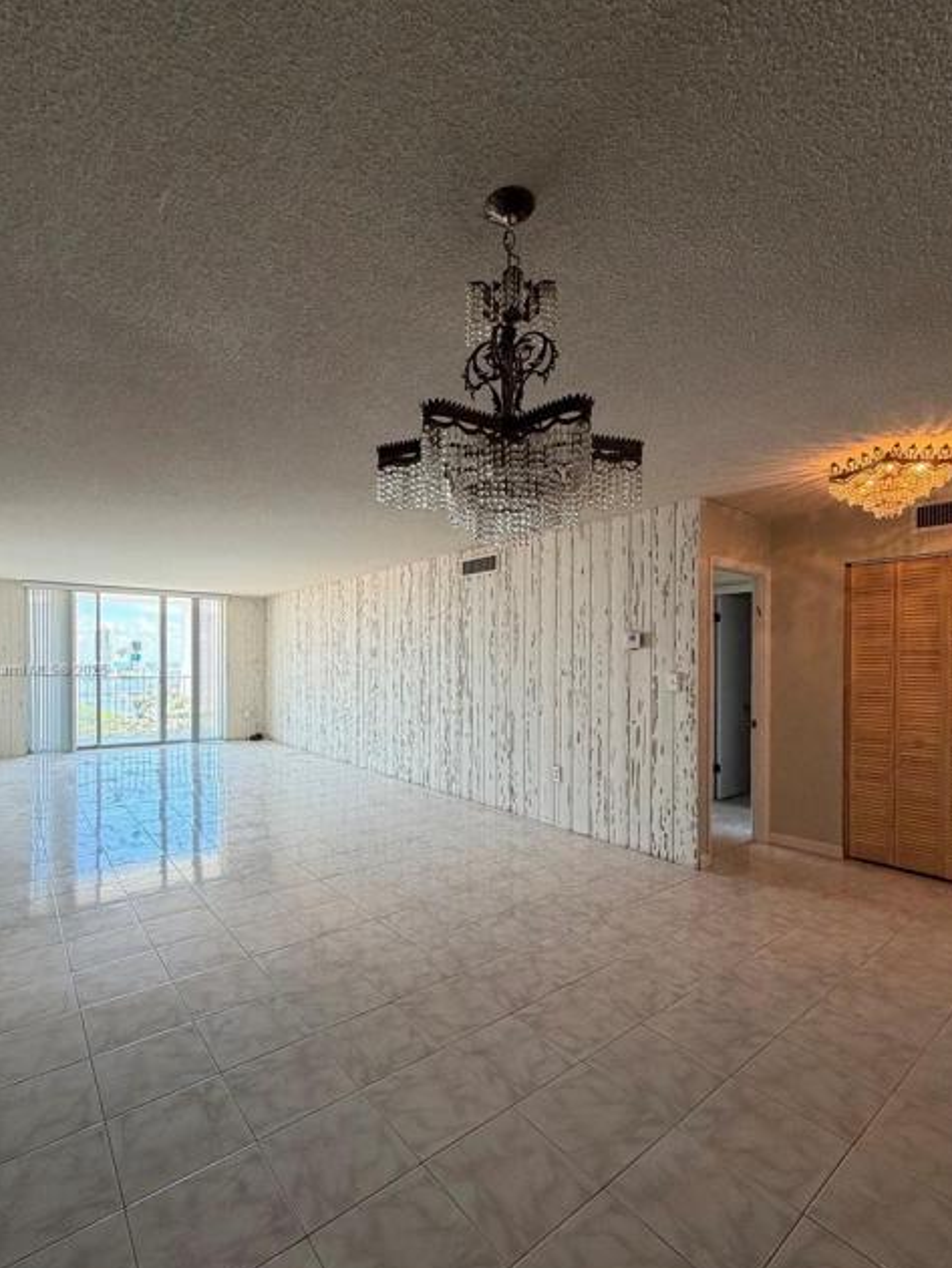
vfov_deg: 94.4
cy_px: 670
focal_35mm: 16
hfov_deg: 77.9
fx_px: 586
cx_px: 429
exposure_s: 1/120
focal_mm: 2.22
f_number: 2.2
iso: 200
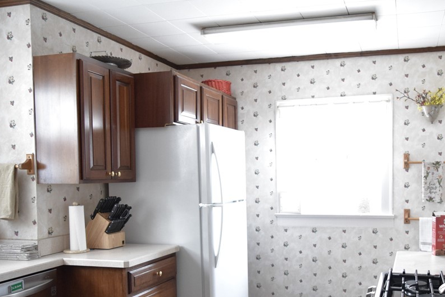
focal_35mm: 37
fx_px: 457
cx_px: 273
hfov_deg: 51.4
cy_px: 200
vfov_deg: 35.6
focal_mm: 18
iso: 3200
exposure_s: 1/125
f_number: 4
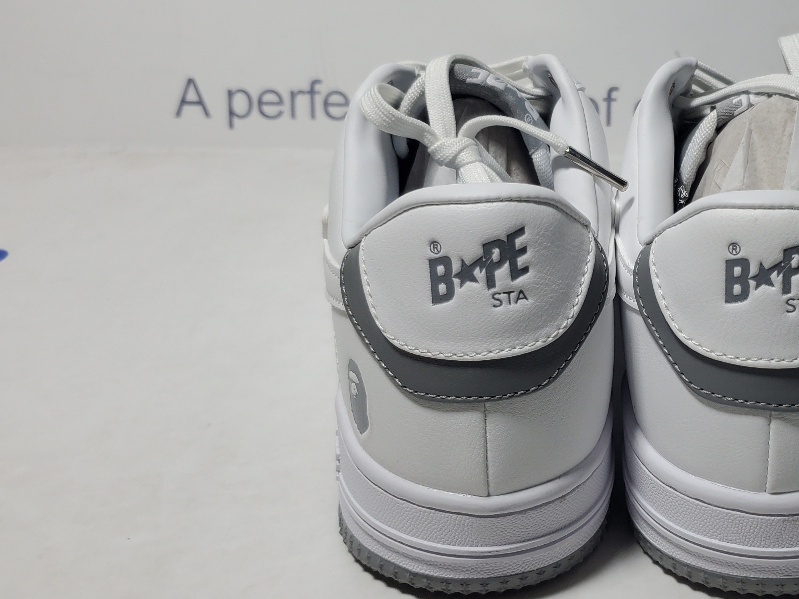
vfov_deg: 32.9
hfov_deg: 41.2
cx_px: 635
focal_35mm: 44
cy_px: 284
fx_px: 1016
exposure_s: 1/604
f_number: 1.5
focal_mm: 4.3
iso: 50
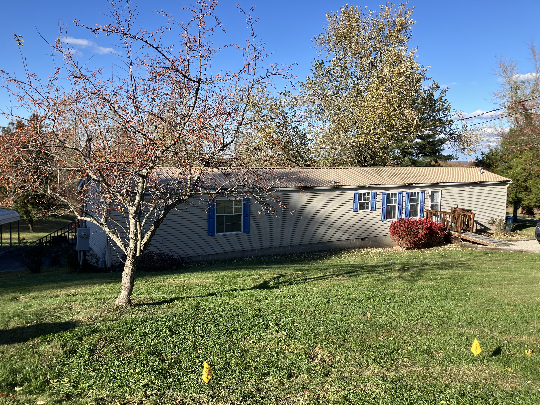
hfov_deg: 63.4
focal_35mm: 28
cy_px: 202
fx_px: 437
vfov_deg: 49.7
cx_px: 270
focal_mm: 3.99
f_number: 1.8
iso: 32
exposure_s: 1/1350
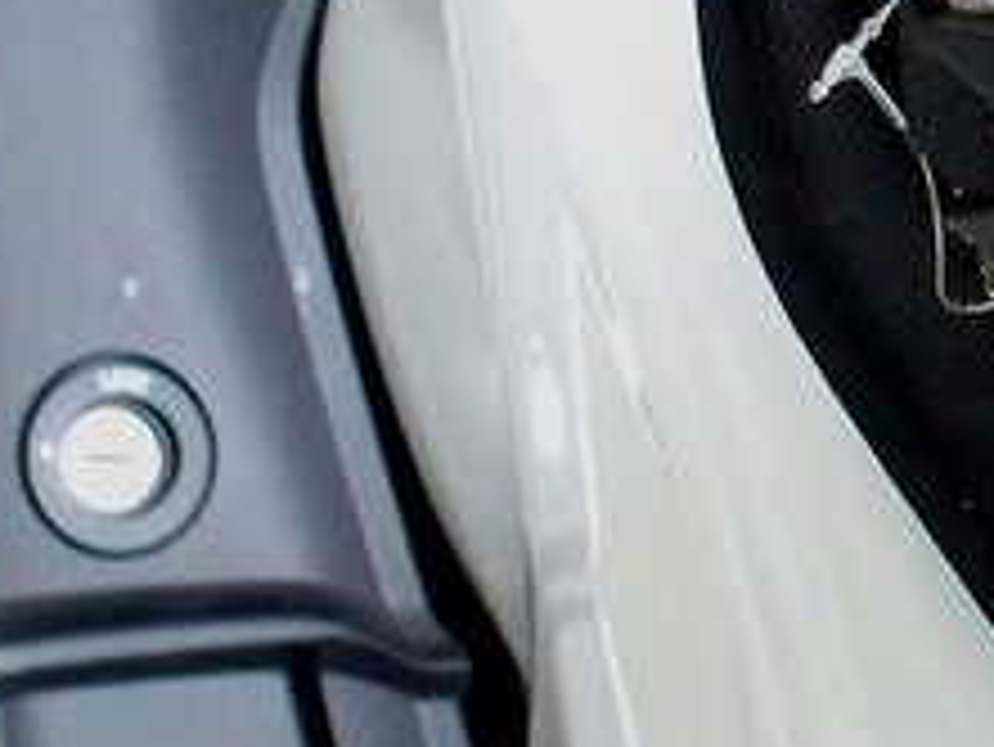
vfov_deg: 8.8
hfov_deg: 11.3
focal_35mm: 167
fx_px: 4798
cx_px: 1588
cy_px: -171
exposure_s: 1/125
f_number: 2.8
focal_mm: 7.54
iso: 800
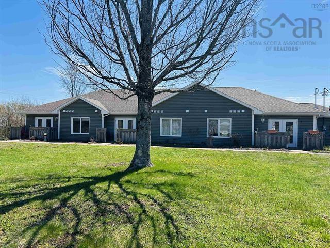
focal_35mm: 26
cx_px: 165
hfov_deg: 67.3
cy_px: 124
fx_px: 248
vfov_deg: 53.1
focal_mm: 5.7
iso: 50
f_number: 1.5
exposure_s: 1/3356
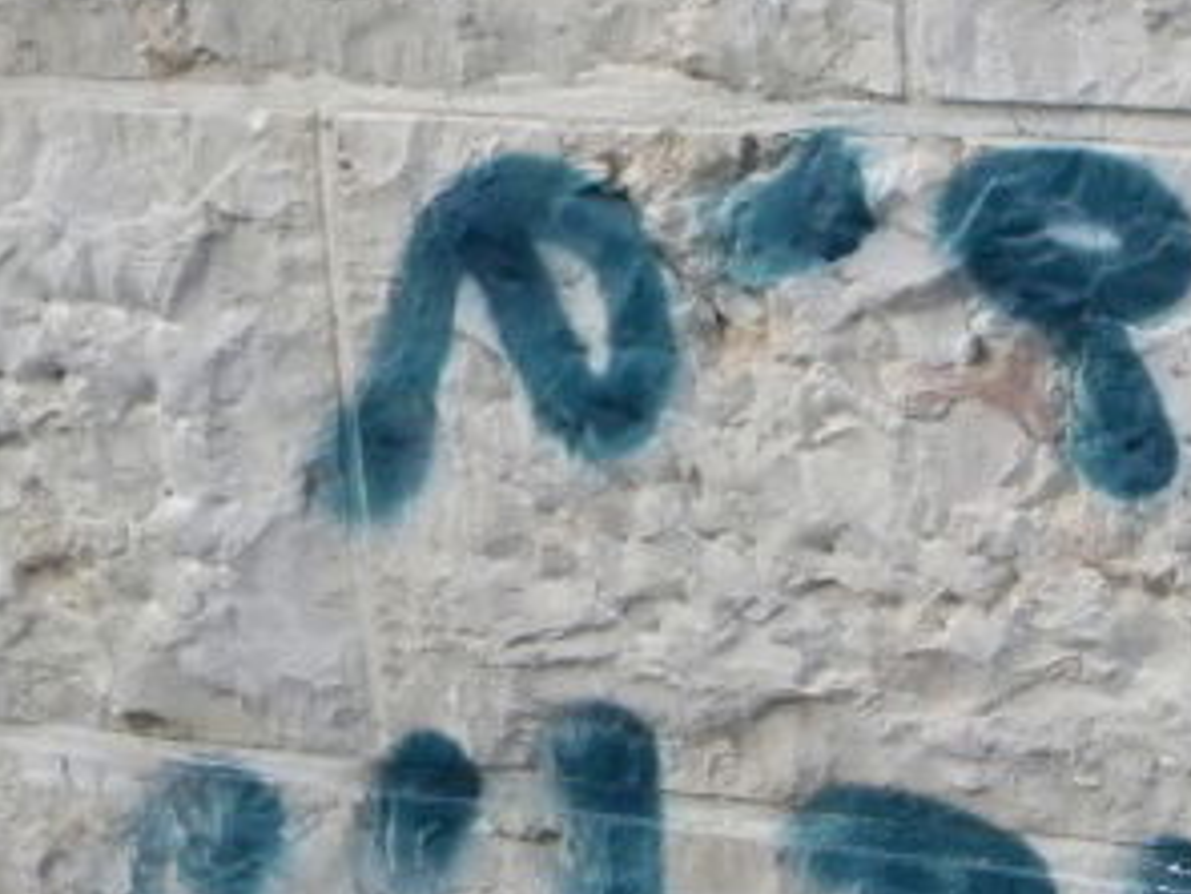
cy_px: 427
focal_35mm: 97
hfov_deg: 18.8
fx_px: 3337
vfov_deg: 15.2
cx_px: 1529
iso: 400
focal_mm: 5
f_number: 3.5
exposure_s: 1/328
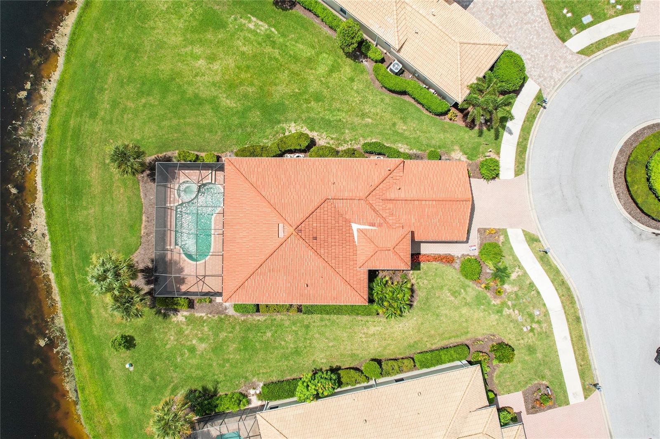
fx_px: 403
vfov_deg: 57.2
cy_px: 220
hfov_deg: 78.6
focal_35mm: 22
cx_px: 330
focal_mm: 8.38
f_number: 2.8
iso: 100
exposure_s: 1/2000
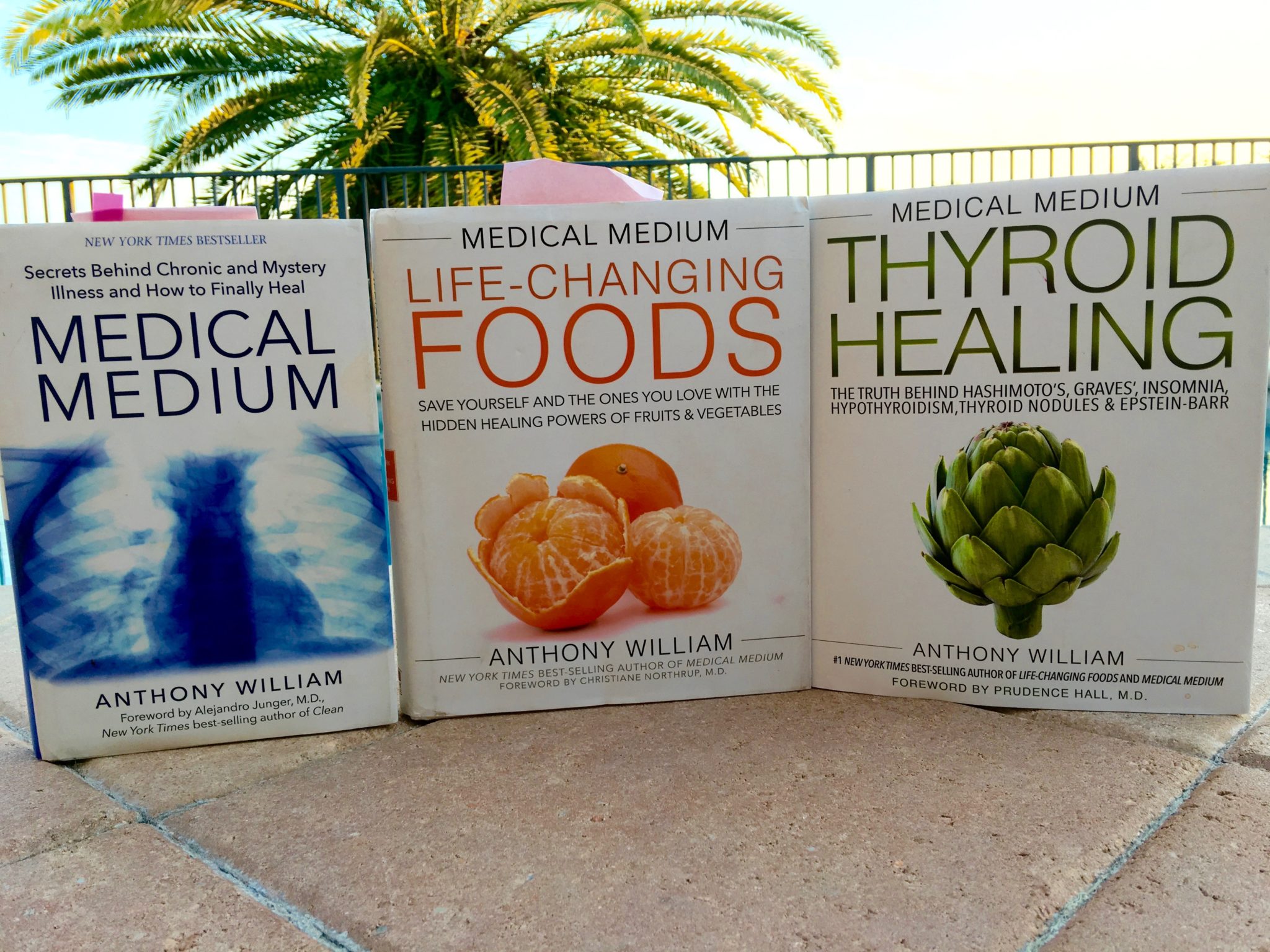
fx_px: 1064
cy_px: 476
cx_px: 635
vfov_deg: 48.2
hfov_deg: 61.7
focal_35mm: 29
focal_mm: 4.15
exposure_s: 1/120
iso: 25
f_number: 2.2
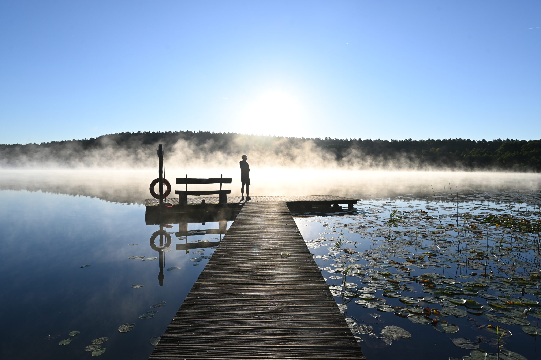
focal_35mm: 22
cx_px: 270
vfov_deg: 58.3
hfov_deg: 79.9
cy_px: 180
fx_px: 323
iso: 100
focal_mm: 21.5
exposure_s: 1/320
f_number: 8
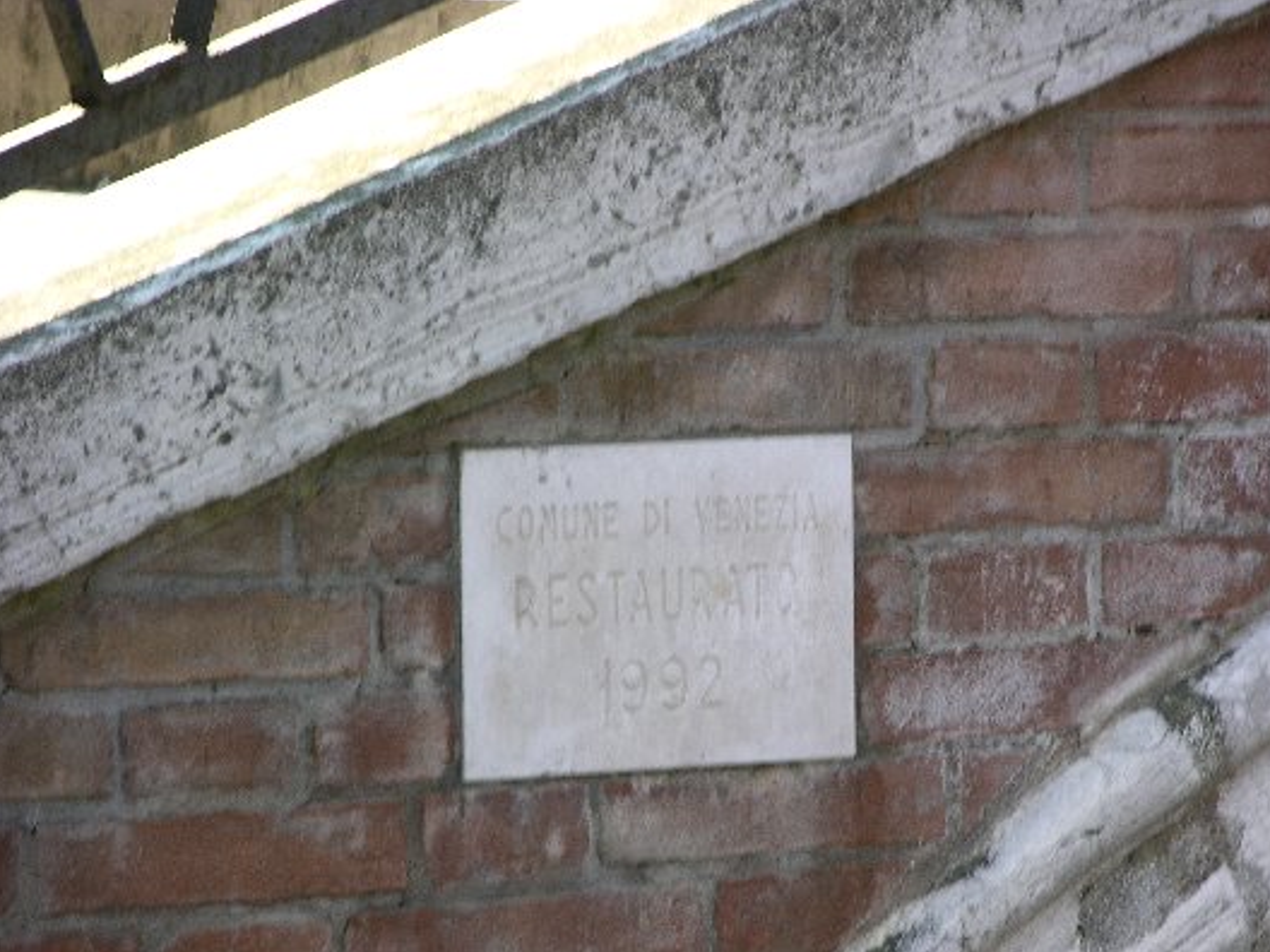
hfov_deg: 6.4
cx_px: 689
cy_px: 524
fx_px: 11410
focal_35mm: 311
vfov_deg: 4.8
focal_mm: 71.2
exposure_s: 1/61.9
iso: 50
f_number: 4.2
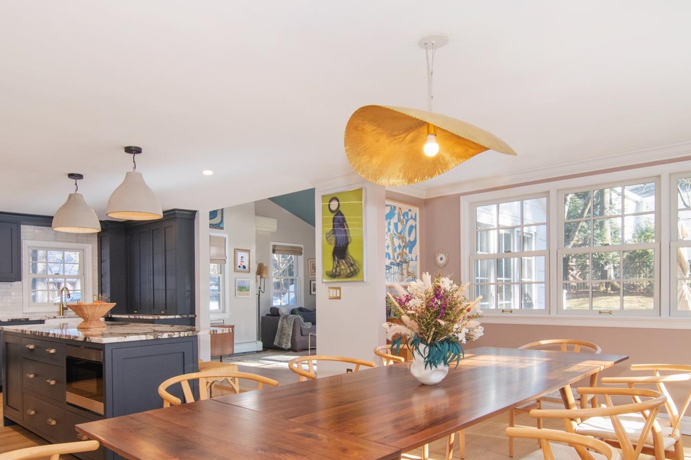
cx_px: 337
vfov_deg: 52.8
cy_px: 300
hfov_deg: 74.4
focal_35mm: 24
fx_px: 455
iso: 640
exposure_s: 1/50
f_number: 8
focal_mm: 11
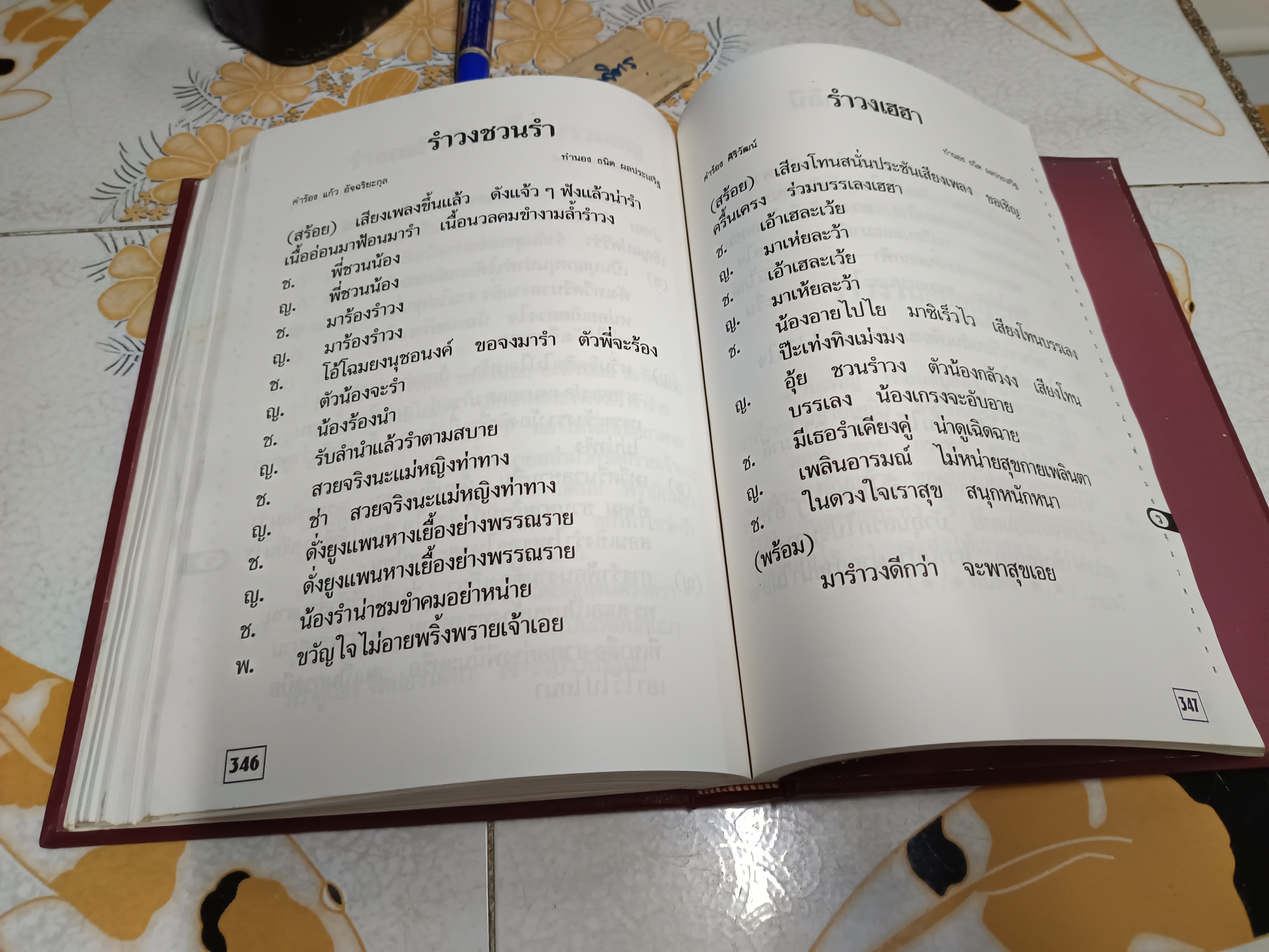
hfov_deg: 71.6
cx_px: 634
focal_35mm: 24
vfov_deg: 56.8
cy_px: 476
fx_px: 880
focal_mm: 5.31
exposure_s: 1/50
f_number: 1.7
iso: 1176
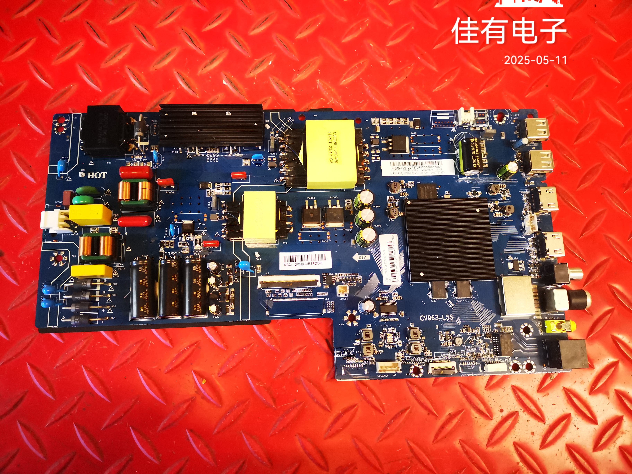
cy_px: 237
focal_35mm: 27
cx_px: 316
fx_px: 493
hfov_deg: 65.3
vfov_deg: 51.4
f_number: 1.8
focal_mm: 5.58
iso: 1250
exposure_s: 1/25
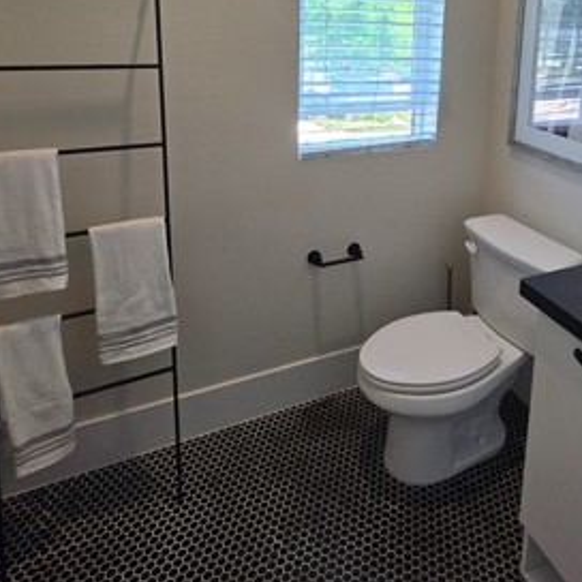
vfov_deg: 55.4
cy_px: 126
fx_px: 514
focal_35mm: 27
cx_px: 394
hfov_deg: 57.6
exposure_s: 1/60
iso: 80
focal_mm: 1.7
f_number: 2.2
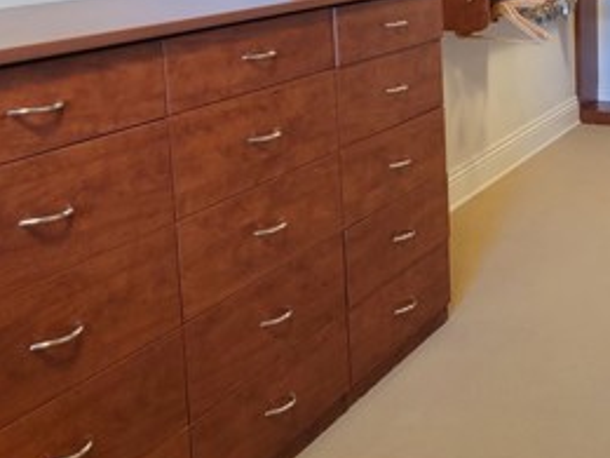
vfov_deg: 24.1
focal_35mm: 59
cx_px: 633
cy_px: 42
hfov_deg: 30.1
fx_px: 1040
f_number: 1.8
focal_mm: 6.7
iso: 400
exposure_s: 1/39
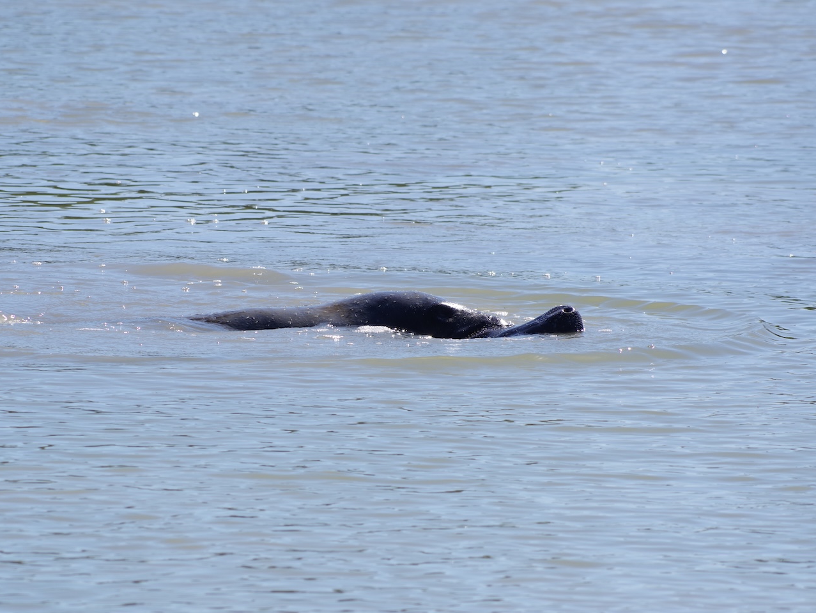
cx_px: 391
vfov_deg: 3.0
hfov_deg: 4.1
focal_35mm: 488
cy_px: 306
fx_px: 11505
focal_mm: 300
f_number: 10
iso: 200
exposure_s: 1/500
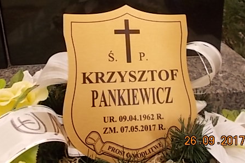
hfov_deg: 49.6
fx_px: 265
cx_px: 122
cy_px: 40
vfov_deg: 33.5
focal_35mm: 39
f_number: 3.2
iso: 80
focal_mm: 4.6
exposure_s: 1/100
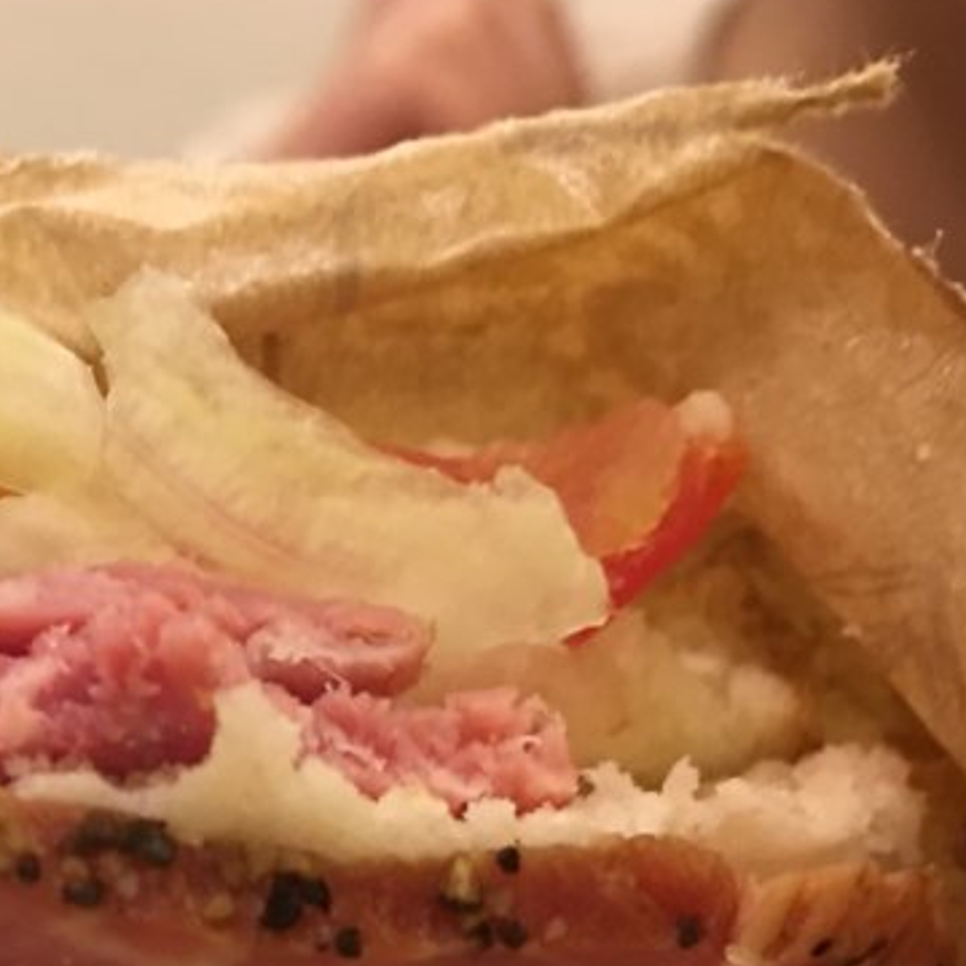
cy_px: 947
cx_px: -32
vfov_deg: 22.8
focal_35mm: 73
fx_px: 2305
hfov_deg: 22.6
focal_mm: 4.15
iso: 100
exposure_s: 1/10
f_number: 2.2
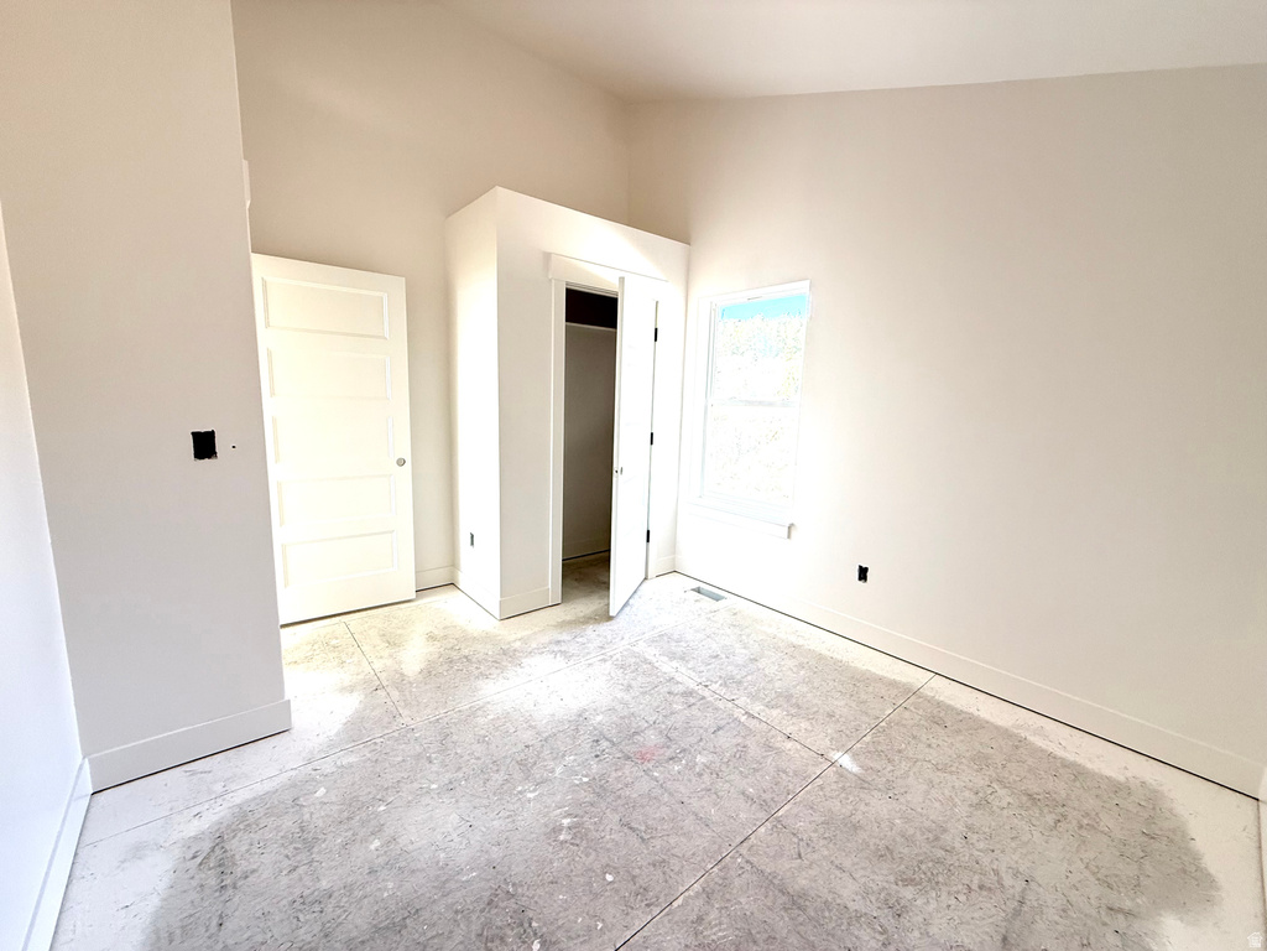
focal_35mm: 14
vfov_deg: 85.7
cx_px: 634
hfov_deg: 102.1
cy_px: 476
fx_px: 512
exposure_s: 1/99
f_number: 2.2
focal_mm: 2.22
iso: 160
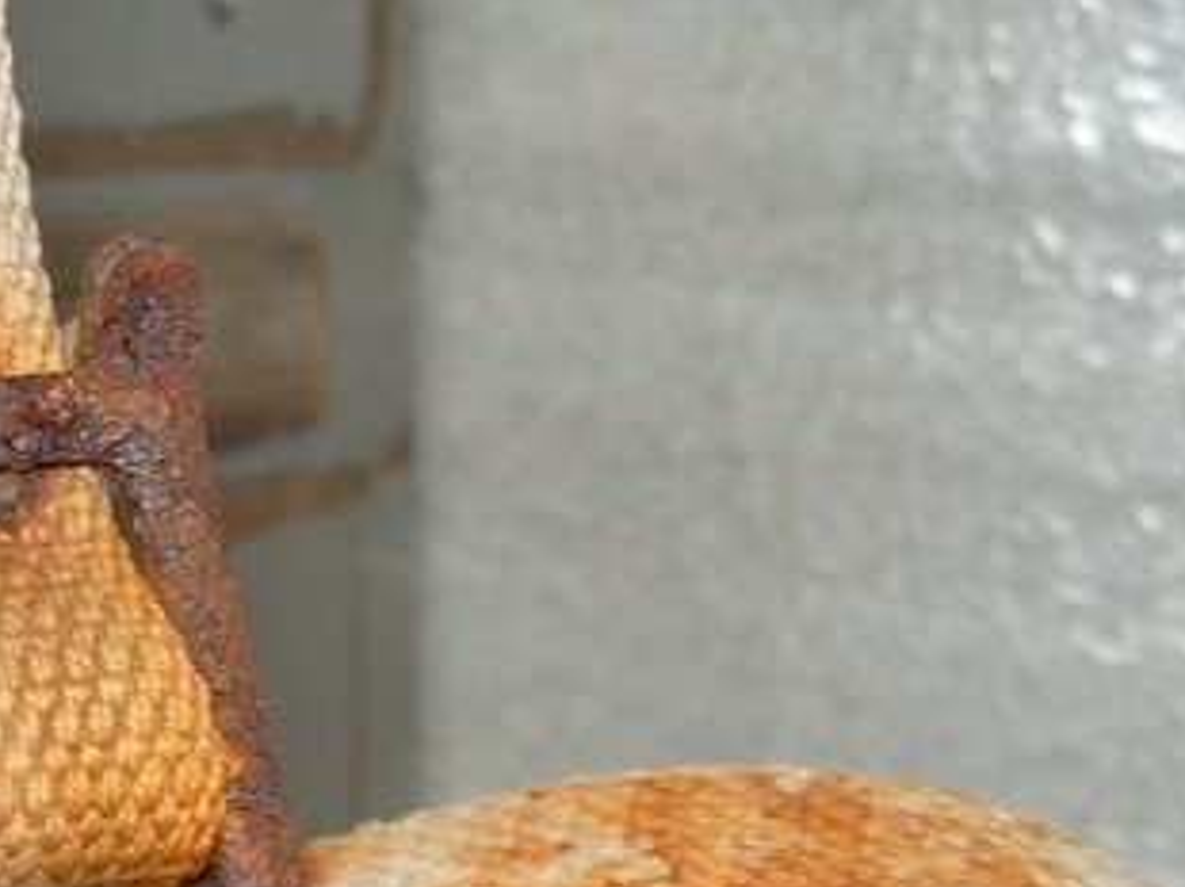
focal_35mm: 113
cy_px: 753
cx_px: -187
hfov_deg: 16.8
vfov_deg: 13.0
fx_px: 3865
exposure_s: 1/45
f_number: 2.8
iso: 80
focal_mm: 7.8
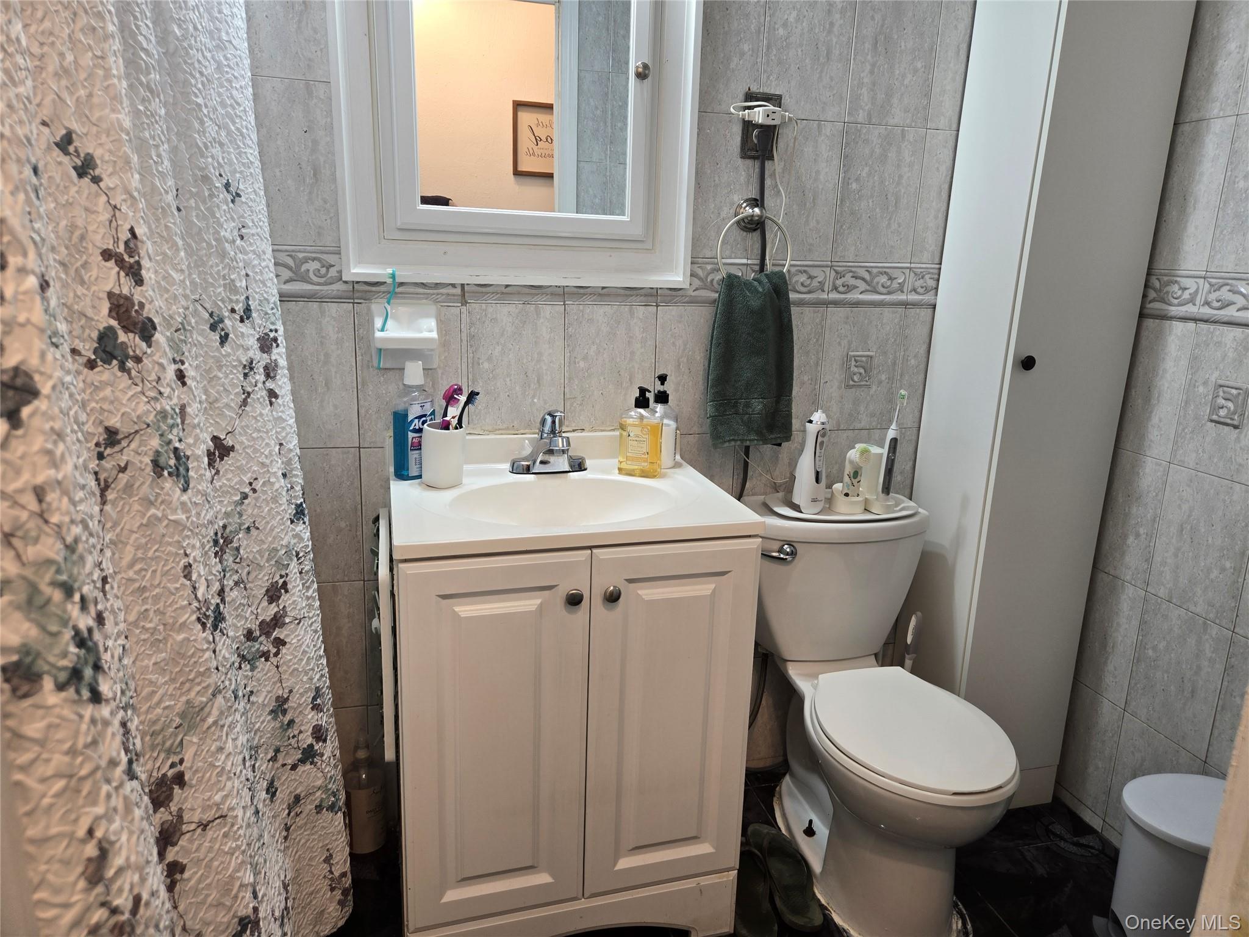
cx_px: 624
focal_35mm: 23
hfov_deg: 73.9
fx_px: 830
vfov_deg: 58.9
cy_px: 468
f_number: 1.8
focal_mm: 5.4
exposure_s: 1/120
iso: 64
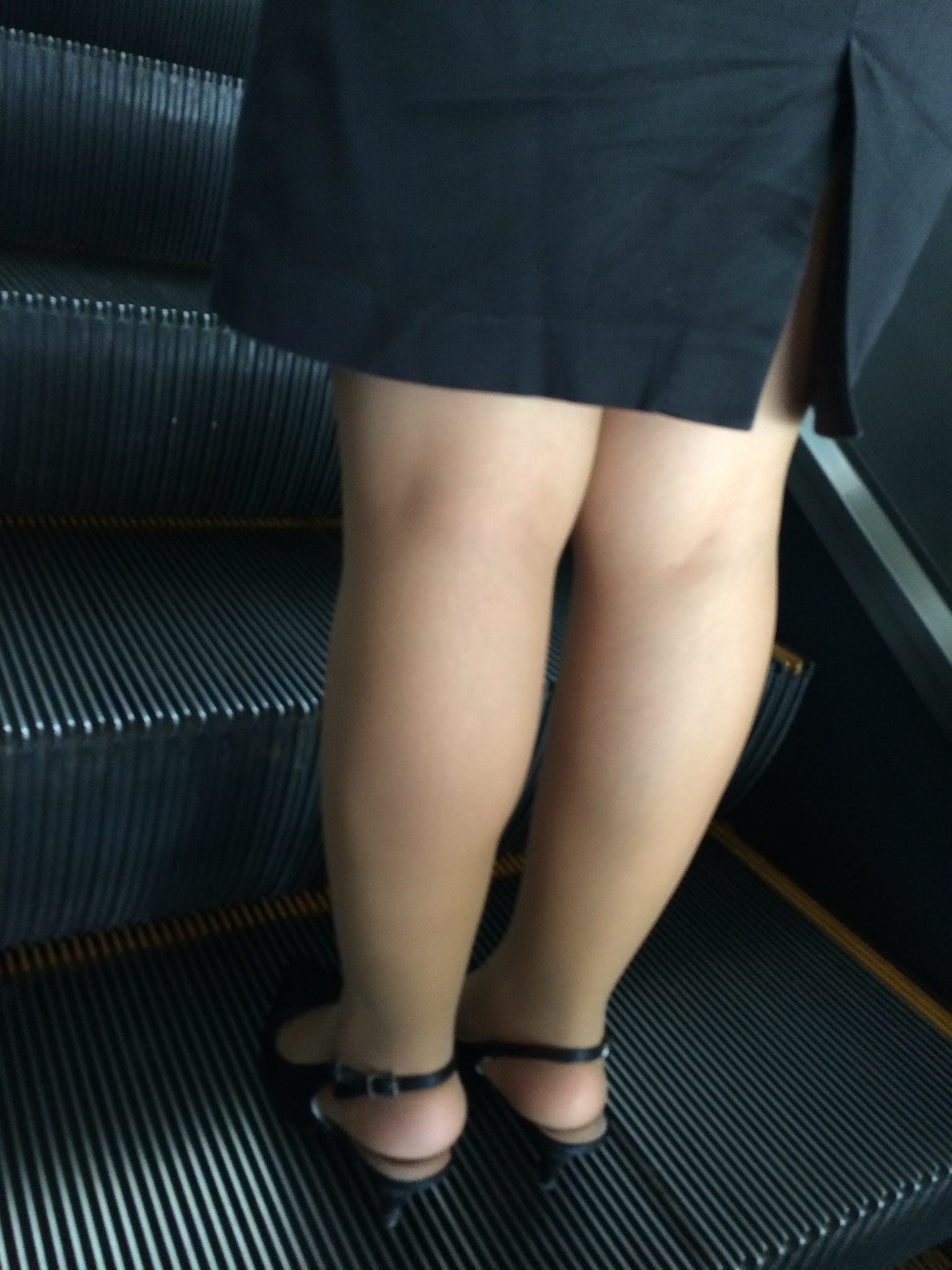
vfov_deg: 60.0
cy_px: 635
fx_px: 1100
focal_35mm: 30
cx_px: 476
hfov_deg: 46.8
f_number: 2.2
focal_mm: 4.12
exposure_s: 1/24
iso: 320
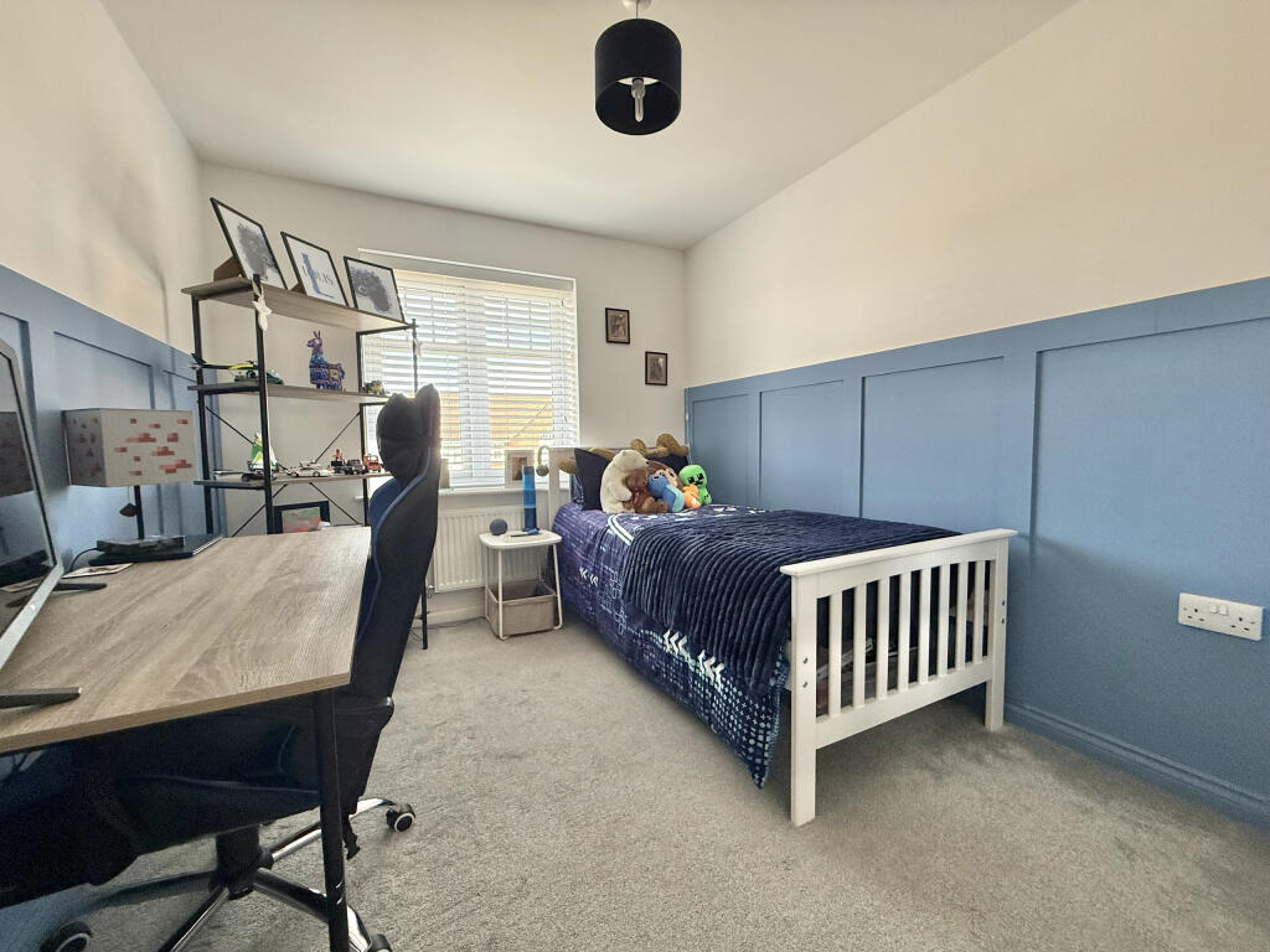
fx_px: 514
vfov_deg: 85.7
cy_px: 476
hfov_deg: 102.1
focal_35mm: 14
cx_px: 635
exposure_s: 1/99
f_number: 2.2
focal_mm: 2.22
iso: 200
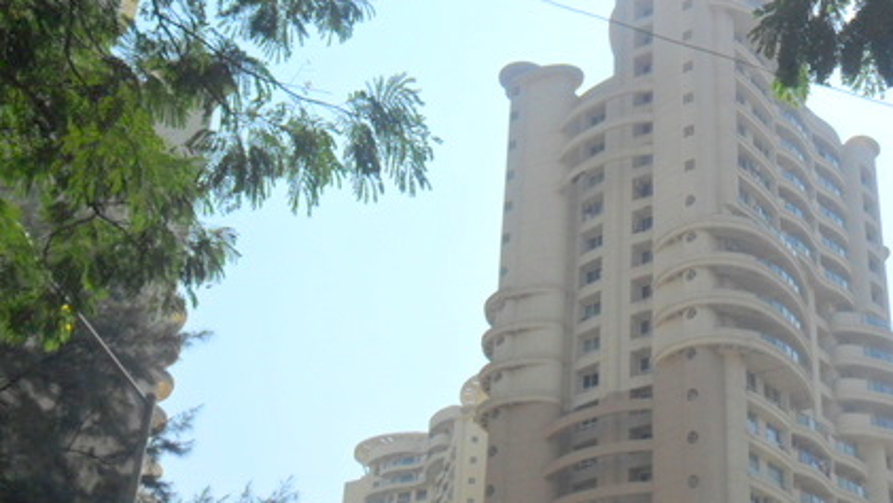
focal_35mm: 53
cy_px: 354
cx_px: 662
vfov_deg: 22.5
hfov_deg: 38.2
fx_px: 1255
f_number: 9.4
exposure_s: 1/250
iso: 100
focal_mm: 5.7
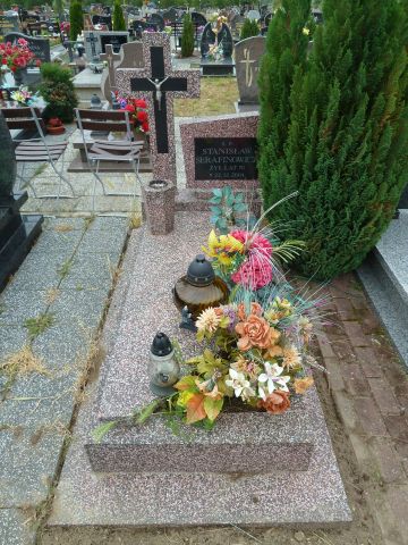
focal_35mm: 25
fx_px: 393
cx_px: 204
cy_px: 272
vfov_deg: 69.4
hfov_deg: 54.9
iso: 80
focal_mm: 4.1
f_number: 3.3
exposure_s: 1/80
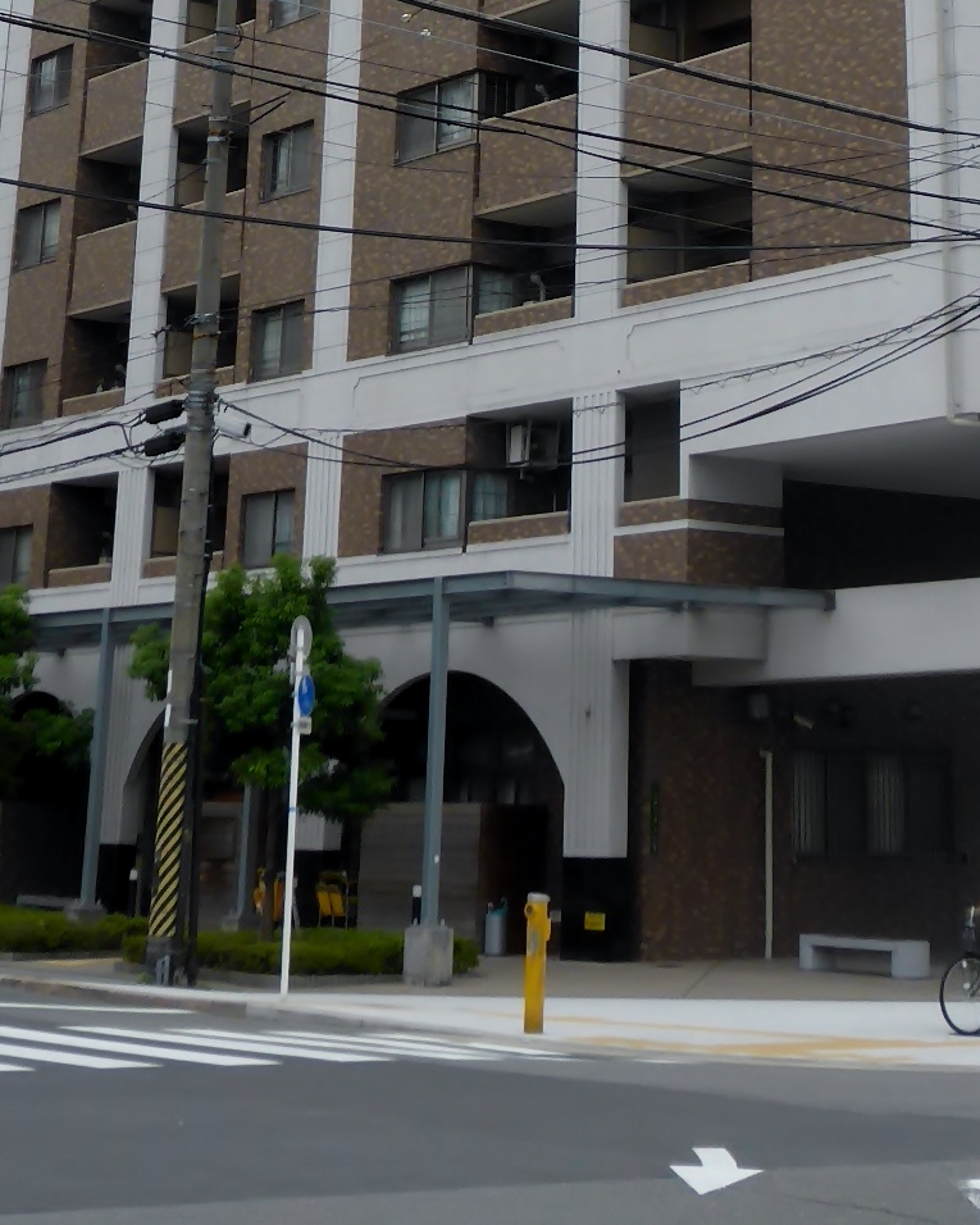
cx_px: 617
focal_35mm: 81
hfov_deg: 18.9
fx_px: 2936
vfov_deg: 21.3
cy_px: -374
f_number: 3.6
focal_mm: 5.4
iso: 100
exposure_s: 1/640
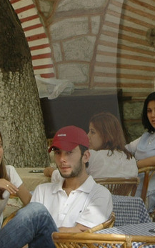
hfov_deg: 6.2
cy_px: 81
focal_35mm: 211
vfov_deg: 9.9
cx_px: 221
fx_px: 1426
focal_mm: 30
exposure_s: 1/80
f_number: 4.5
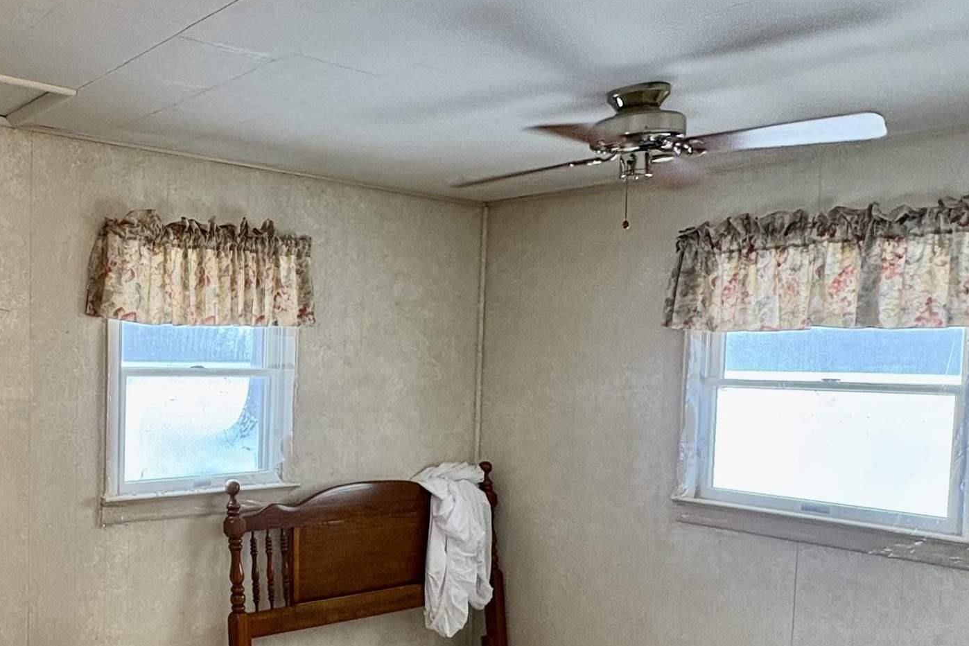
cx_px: 162
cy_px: 407
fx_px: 861
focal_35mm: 32
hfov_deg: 53.8
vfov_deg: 40.8
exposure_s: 1/60
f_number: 2.2
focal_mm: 2.22
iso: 200
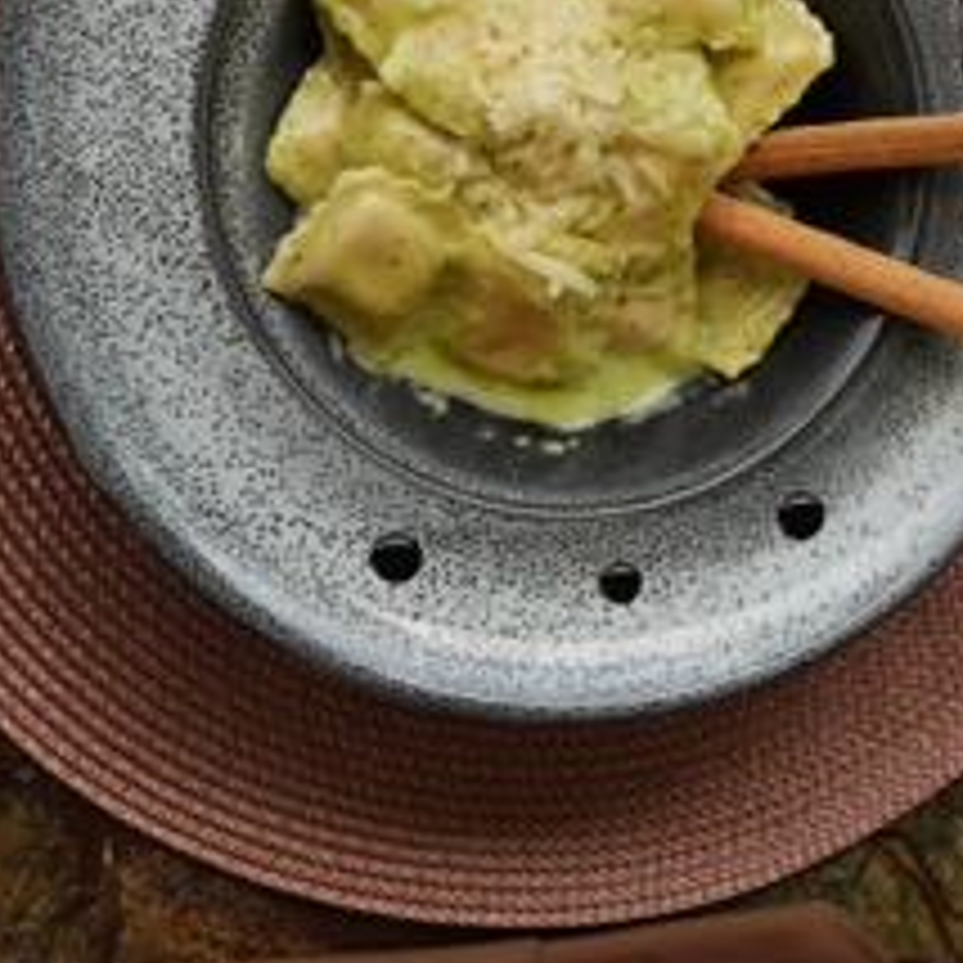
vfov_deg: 19.5
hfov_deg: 19.5
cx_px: 630
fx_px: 2801
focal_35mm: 89
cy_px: 448
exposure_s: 1/1000
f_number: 3.2
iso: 200
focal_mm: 35
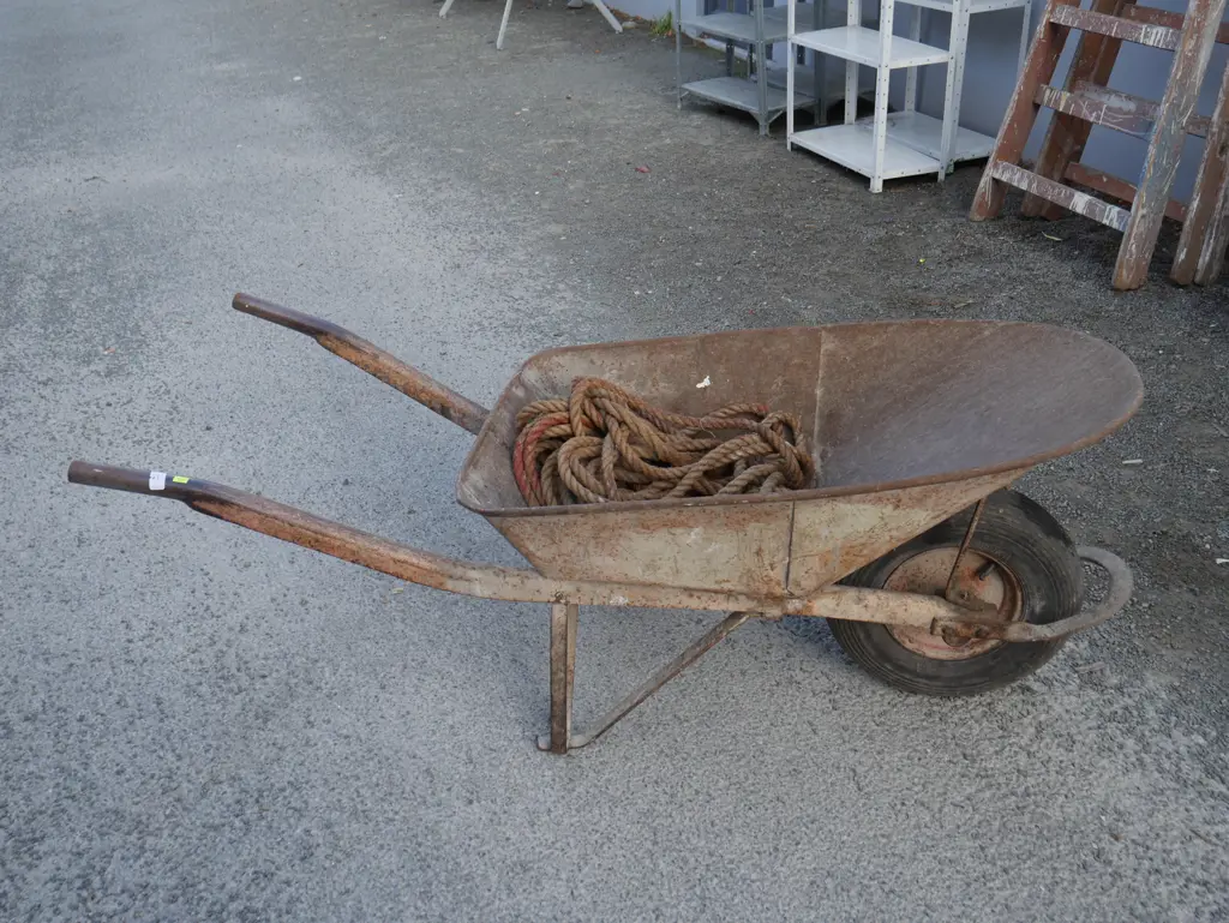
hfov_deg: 53.9
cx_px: 614
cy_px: 462
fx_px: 1208
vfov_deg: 41.8
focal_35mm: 34
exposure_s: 1/160
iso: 200
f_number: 4.5
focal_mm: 17
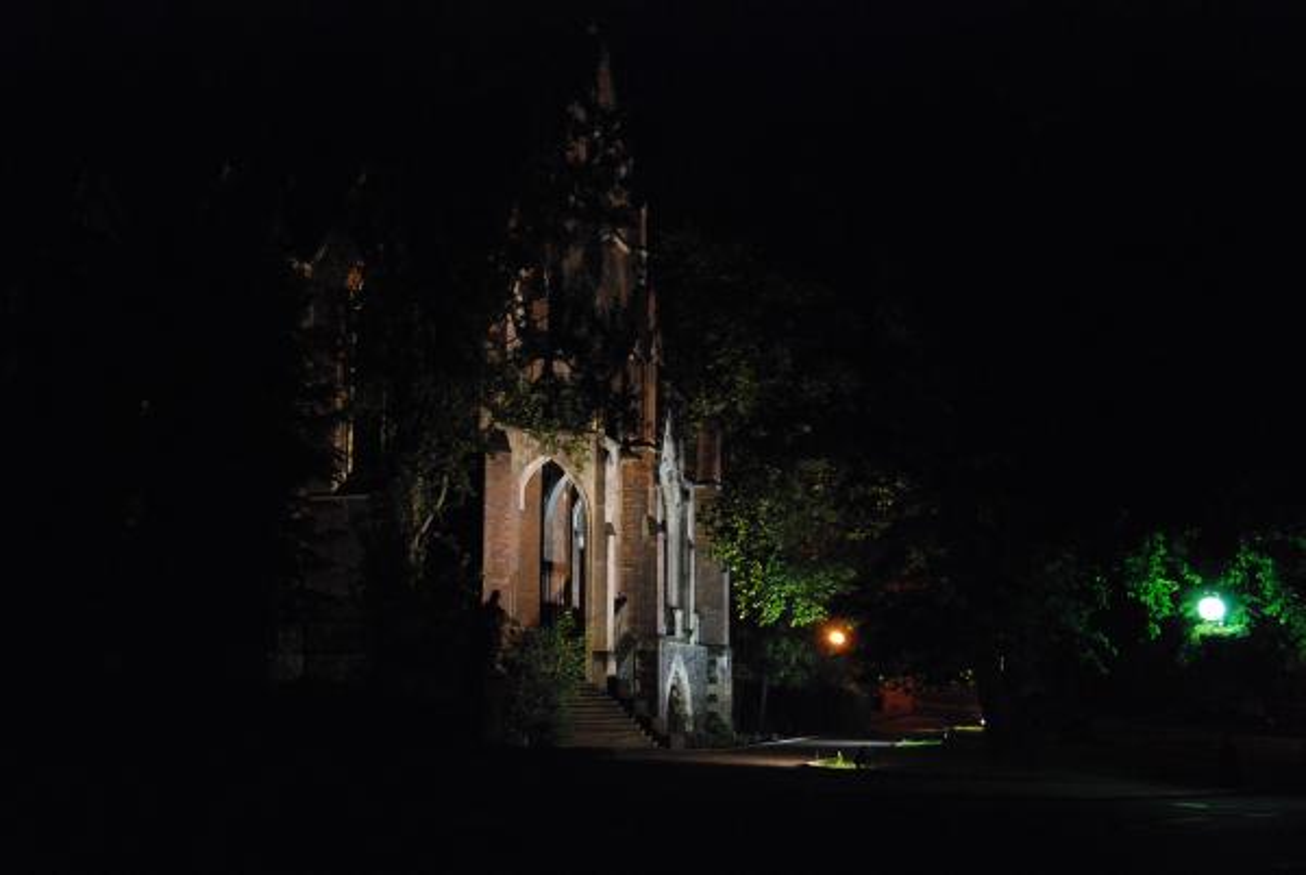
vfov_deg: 32.0
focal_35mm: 42
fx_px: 1526
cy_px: 438
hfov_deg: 46.3
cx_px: 653
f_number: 4
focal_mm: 28
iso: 1600
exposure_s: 1/10
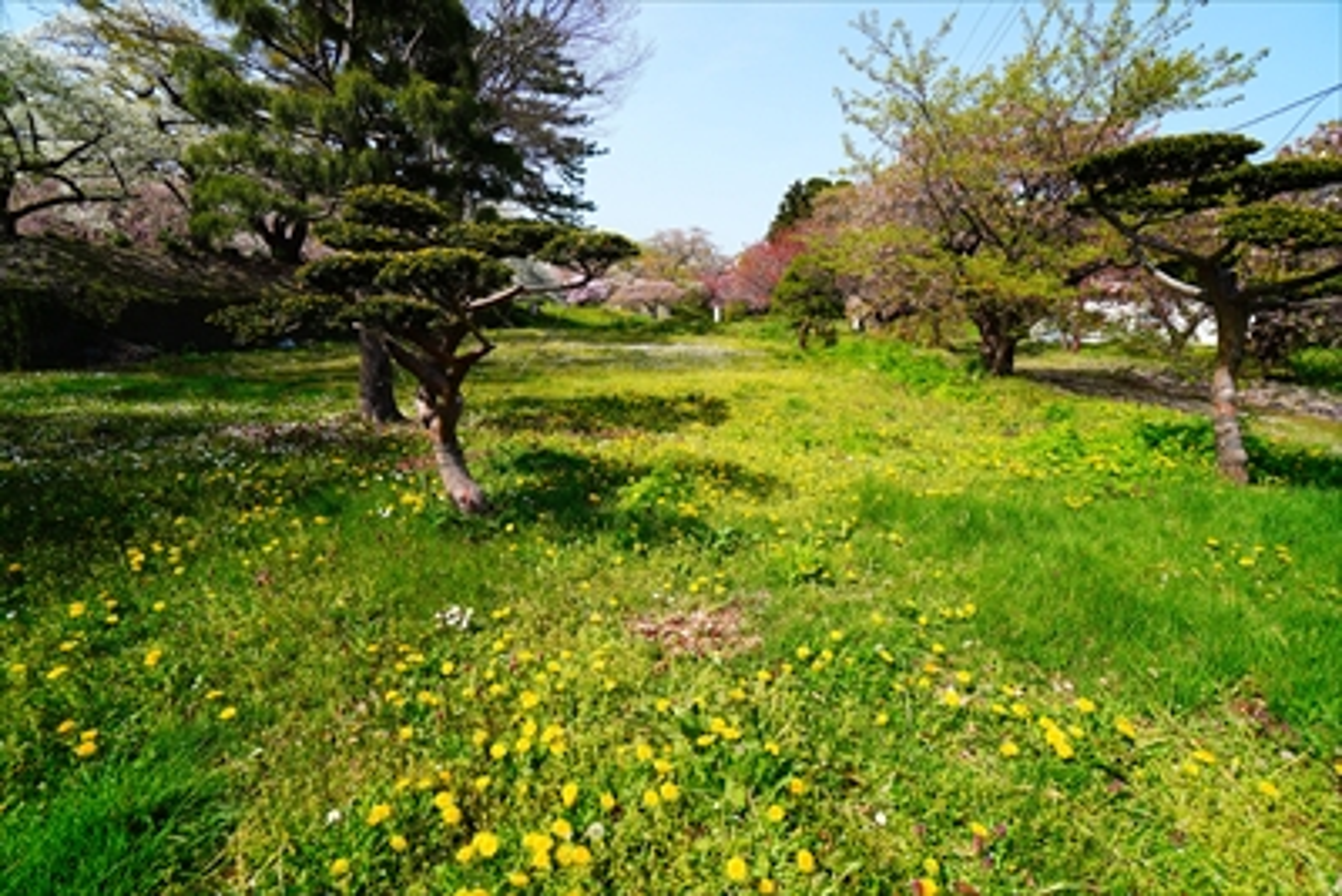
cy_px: 448
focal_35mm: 15
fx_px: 559
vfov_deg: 77.4
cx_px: 671
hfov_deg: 100.4
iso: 100
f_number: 8
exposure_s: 1/160
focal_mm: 10
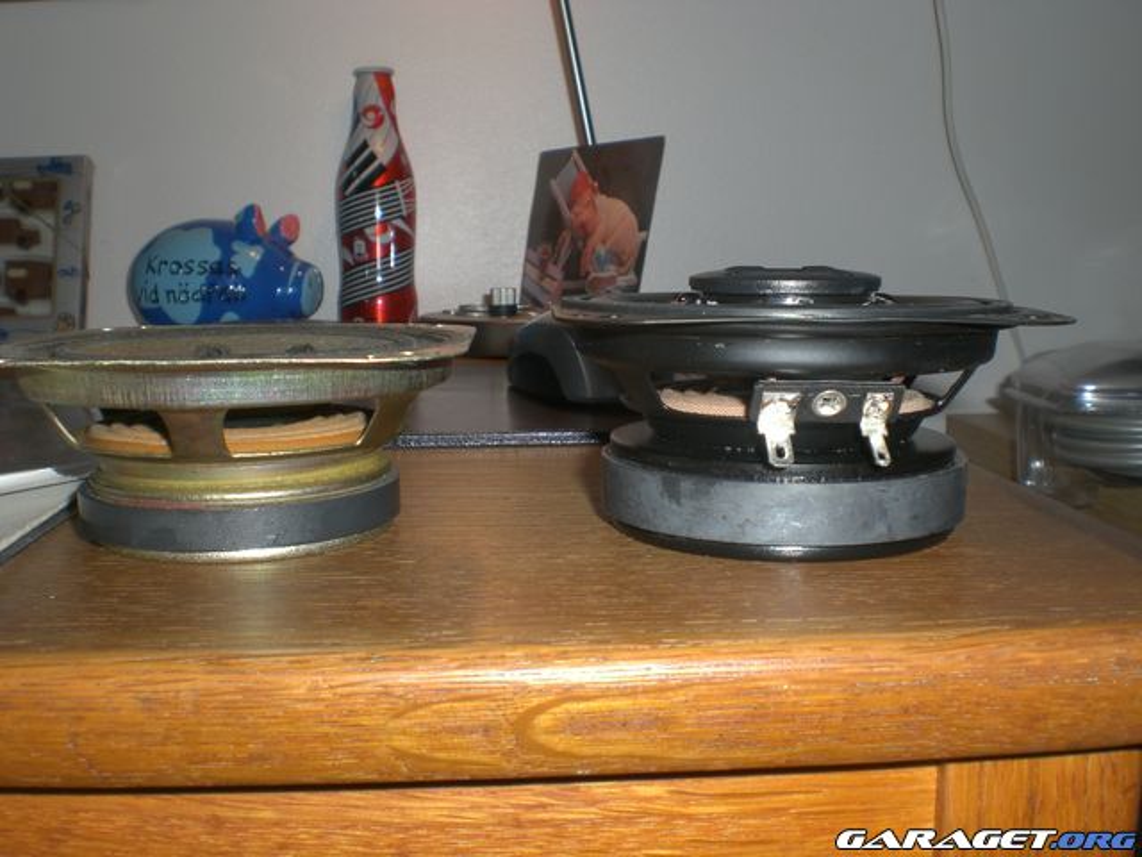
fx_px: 1254
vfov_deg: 37.7
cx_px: 571
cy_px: 428
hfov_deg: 49.0
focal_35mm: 38
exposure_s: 1/30
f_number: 4.4
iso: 50
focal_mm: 6.3
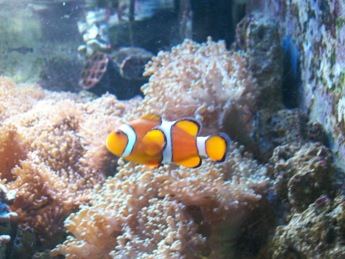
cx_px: 172
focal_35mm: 70
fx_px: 698
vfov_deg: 21.0
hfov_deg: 27.8
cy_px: 130
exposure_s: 1/11.8
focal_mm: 11.6
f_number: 3.8
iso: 160
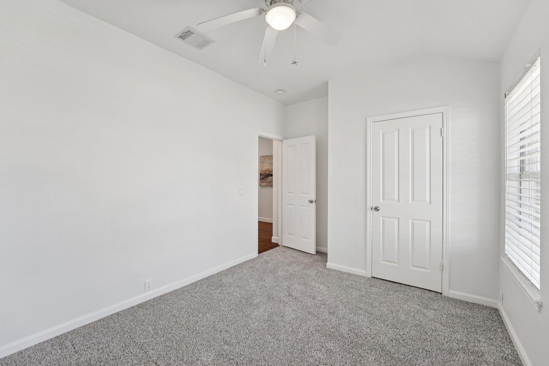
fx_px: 213
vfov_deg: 81.2
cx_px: 274
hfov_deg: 104.3
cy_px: 183
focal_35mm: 14
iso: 400
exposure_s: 1/30
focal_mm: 14
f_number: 8
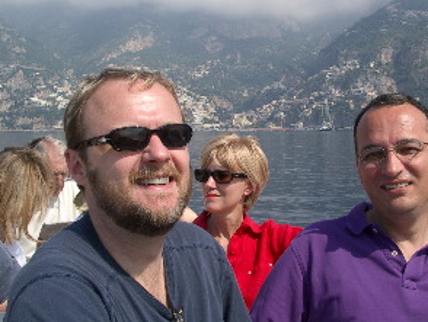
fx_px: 619
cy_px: 98
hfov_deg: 38.1
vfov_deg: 28.9
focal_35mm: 50
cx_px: 245
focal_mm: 5.8
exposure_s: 1/500
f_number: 4.3
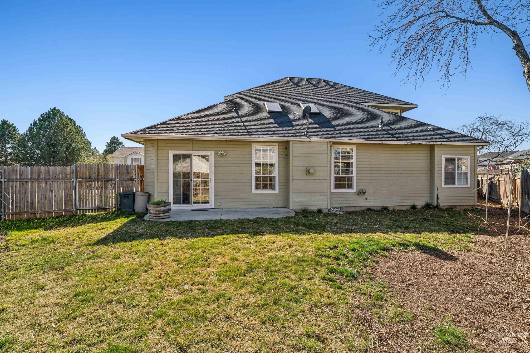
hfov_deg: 90.3
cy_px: 176
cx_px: 265
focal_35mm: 18
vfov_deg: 67.7
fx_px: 264
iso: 400
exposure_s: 1/160
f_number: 13
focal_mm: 17.9
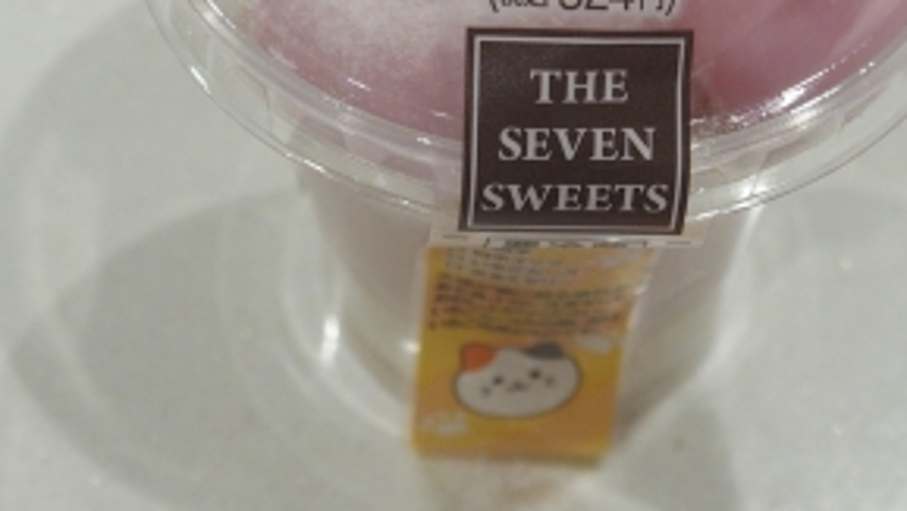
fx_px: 2358
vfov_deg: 12.2
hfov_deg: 21.8
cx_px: 486
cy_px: 0
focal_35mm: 98
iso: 400
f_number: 2.8
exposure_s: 1/50
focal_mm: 10.8
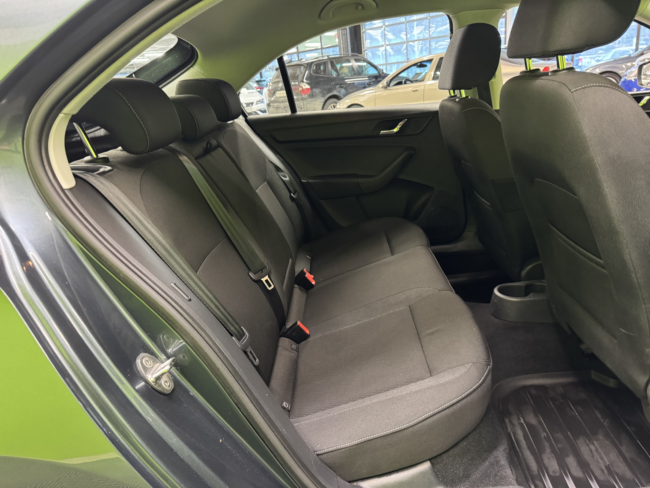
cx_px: 325
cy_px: 244
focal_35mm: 24
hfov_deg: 71.6
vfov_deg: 56.8
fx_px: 451
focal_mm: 6.76
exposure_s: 1/33
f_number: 1.78
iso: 640
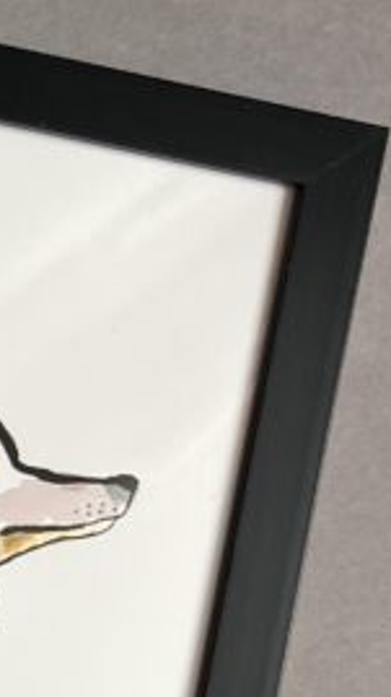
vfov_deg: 19.1
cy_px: 738
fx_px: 1994
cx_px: -552
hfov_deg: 9.8
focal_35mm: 108
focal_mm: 5.7
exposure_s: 1/100
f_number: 1.5
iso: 100
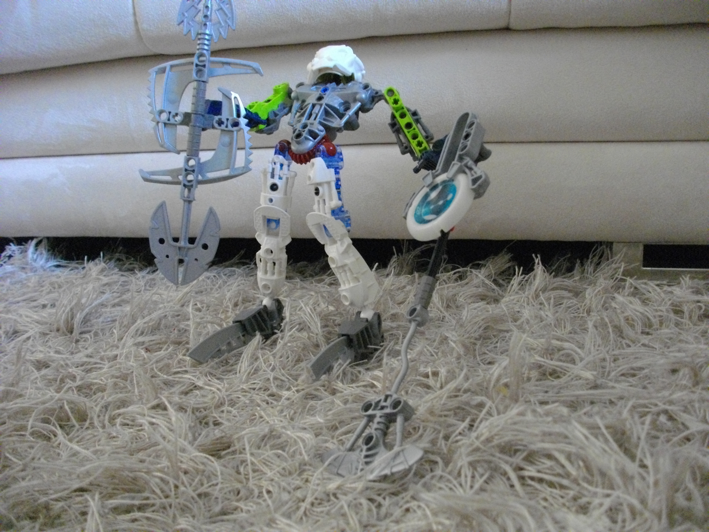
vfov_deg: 44.2
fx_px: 655
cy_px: 266
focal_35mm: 32
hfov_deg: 56.8
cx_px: 354
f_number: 2.9
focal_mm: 5.7
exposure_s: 1/25
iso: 800
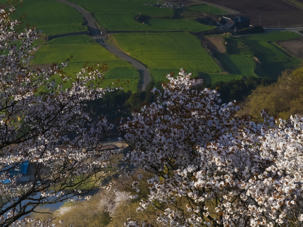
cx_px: 283
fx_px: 1882
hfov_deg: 9.2
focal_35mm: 215
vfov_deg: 6.9
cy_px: 239
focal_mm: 100
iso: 1600
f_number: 18
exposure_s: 1/60
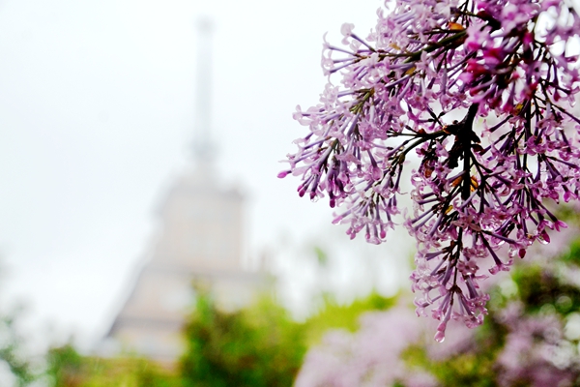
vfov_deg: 21.6
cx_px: 290
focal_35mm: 63
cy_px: 194
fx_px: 1015
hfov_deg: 31.9
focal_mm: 42
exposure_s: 1/250
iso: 400
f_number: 8
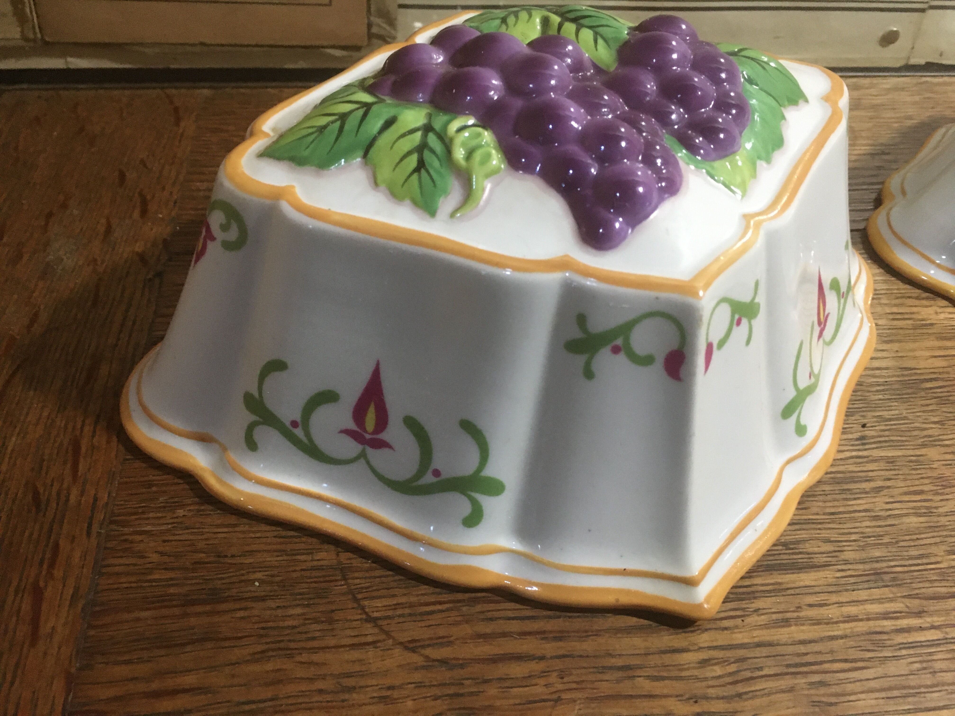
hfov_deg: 61.7
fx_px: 800
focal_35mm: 29
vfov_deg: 48.2
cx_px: 478
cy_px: 358
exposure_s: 1/17
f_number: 2.2
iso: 200
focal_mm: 4.15
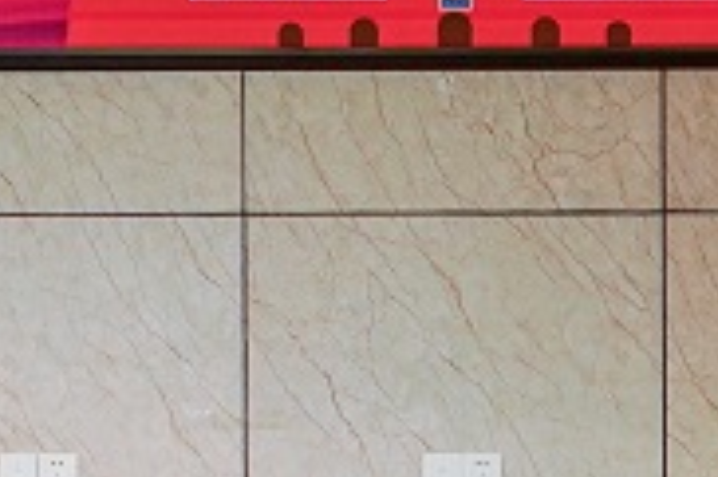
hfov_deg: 5.7
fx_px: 7173
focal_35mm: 360
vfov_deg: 3.8
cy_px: -203
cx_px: 434
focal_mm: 55
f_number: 6.3
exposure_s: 1/125
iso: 640
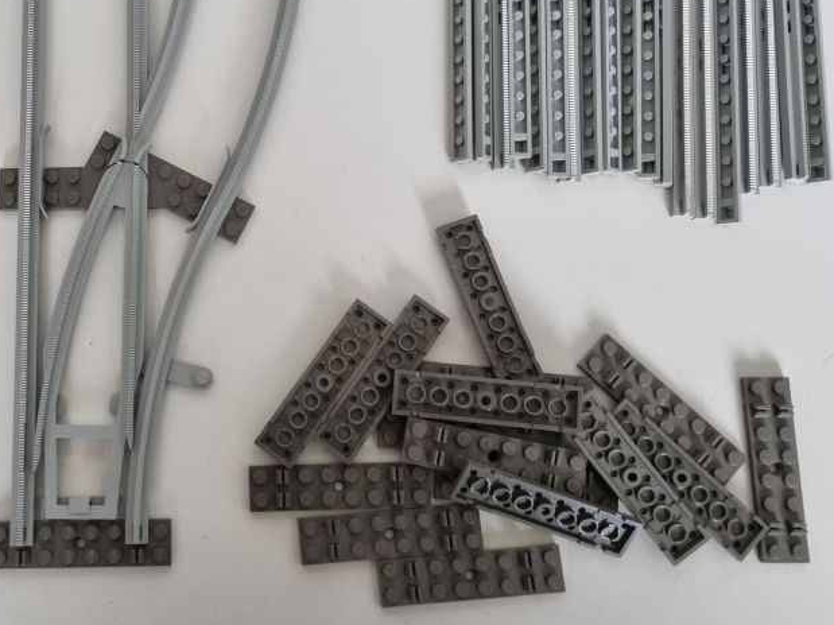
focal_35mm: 42
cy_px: 228
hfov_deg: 43.6
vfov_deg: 34.1
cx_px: 226
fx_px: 1012
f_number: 1.8
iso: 500
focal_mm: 5.4
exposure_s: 1/50
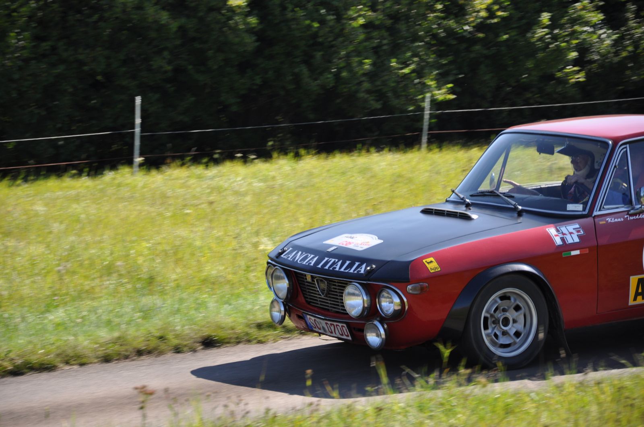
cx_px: 322
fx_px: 2813
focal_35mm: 158
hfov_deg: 13.1
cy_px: 214
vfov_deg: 8.7
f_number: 5.6
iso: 250
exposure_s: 1/500
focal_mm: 105
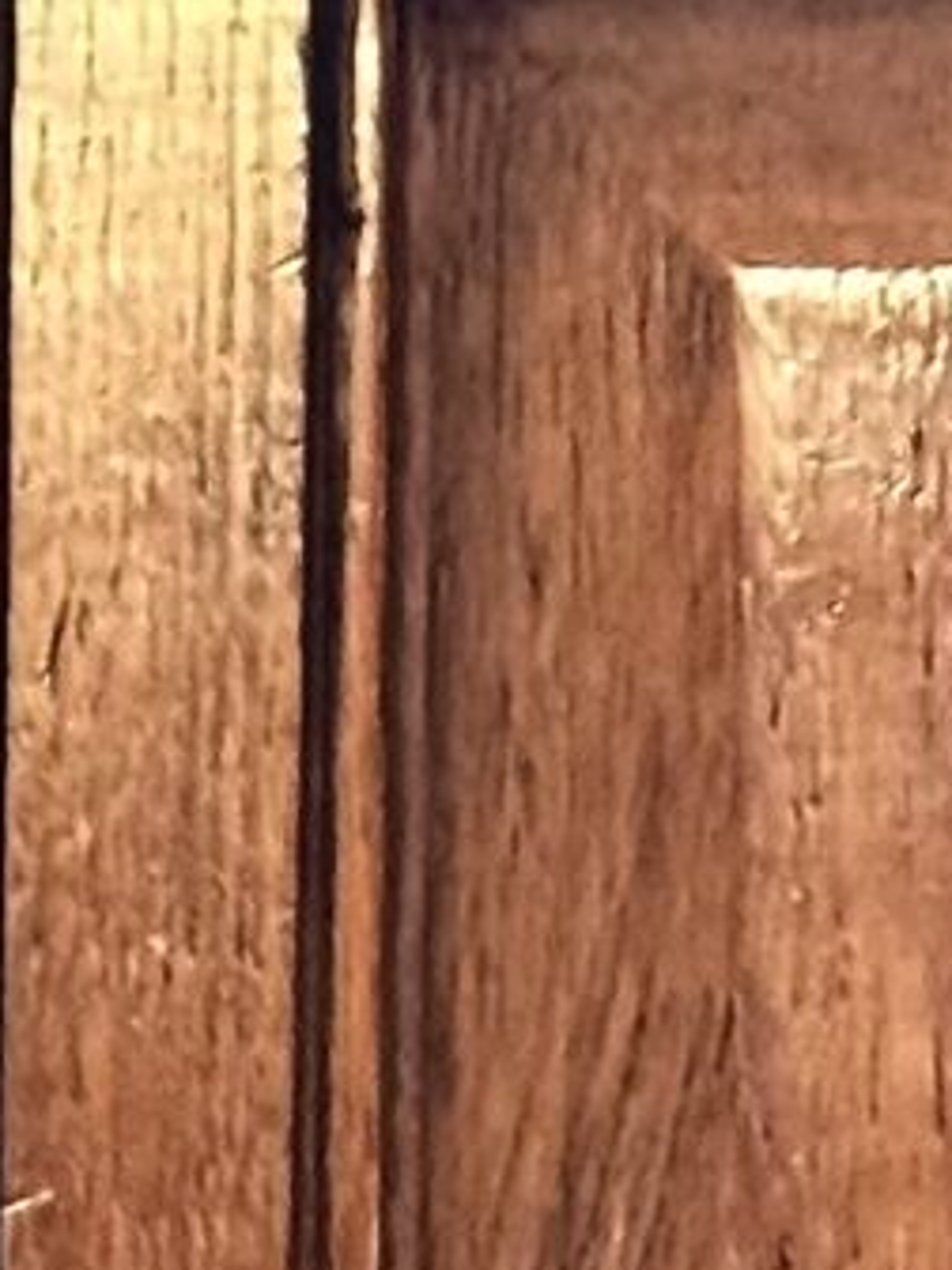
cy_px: 2657
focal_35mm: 366
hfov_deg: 4.0
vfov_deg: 5.3
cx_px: -1742
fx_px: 13421
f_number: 1.78
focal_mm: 6.76
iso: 800
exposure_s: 1/30
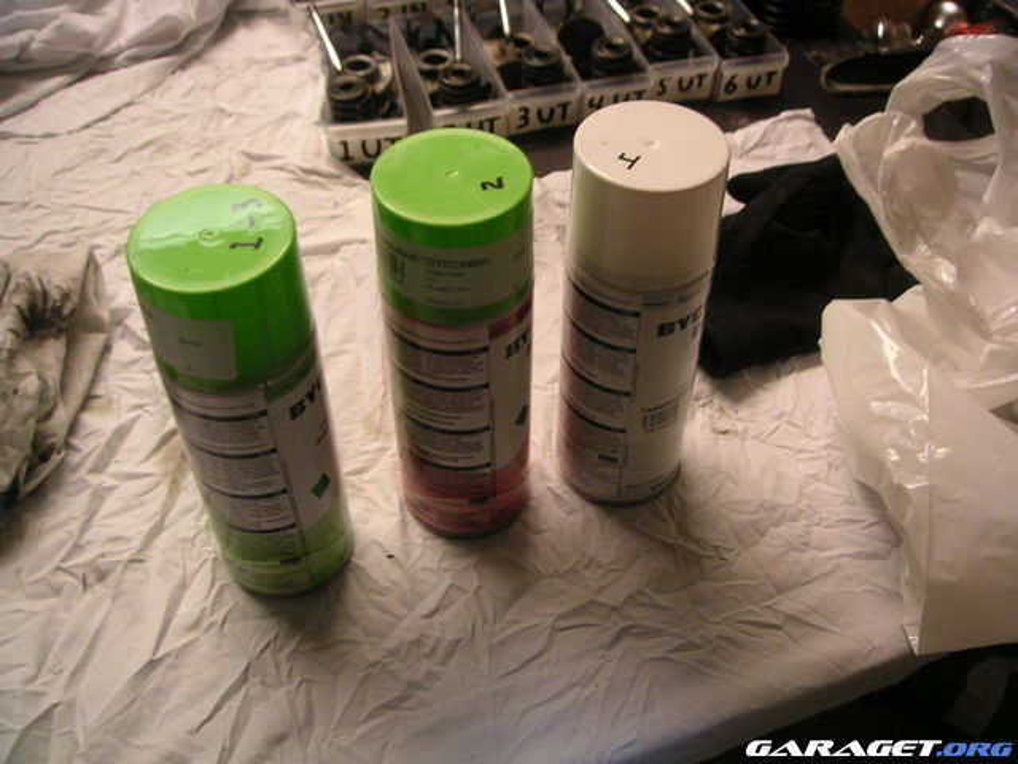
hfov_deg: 50.1
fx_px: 1088
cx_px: 509
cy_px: 382
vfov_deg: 38.7
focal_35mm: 37
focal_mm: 5.7
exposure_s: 1/30
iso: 100
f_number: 2.8
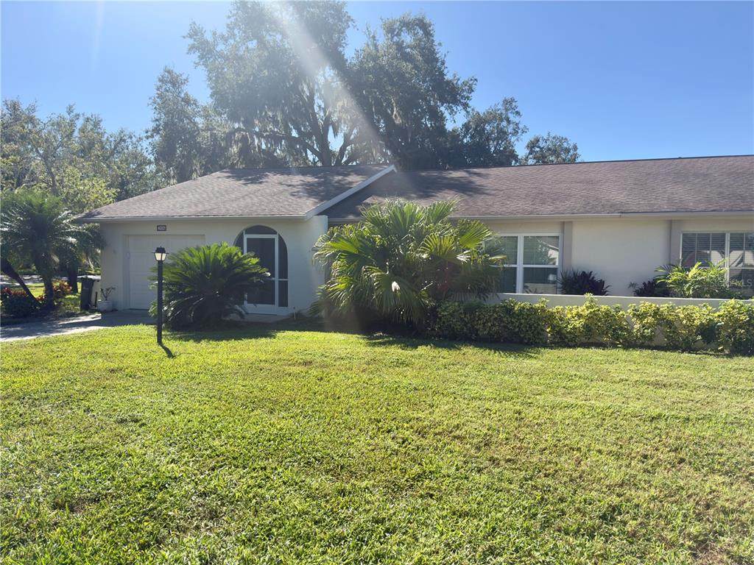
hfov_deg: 71.6
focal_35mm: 24
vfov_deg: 56.8
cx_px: 377
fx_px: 523
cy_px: 282
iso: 64
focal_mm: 6.76
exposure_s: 1/2717
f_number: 1.78
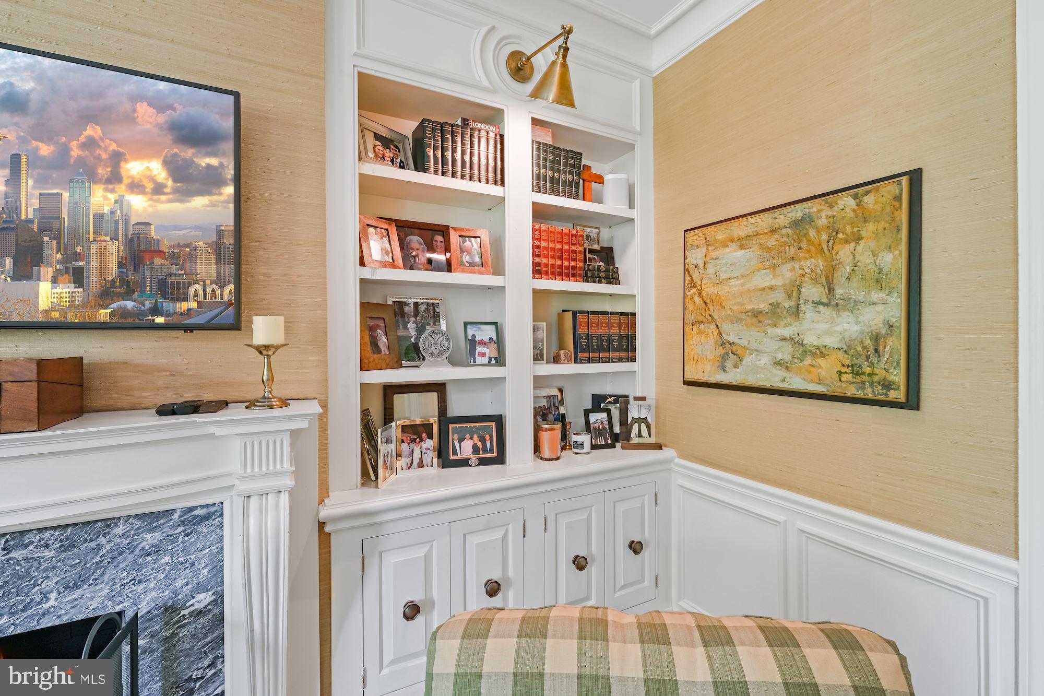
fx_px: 435
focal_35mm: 15
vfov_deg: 77.3
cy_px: 348
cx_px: 522
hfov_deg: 100.4
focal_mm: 10
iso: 200
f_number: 8
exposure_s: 1/1.67
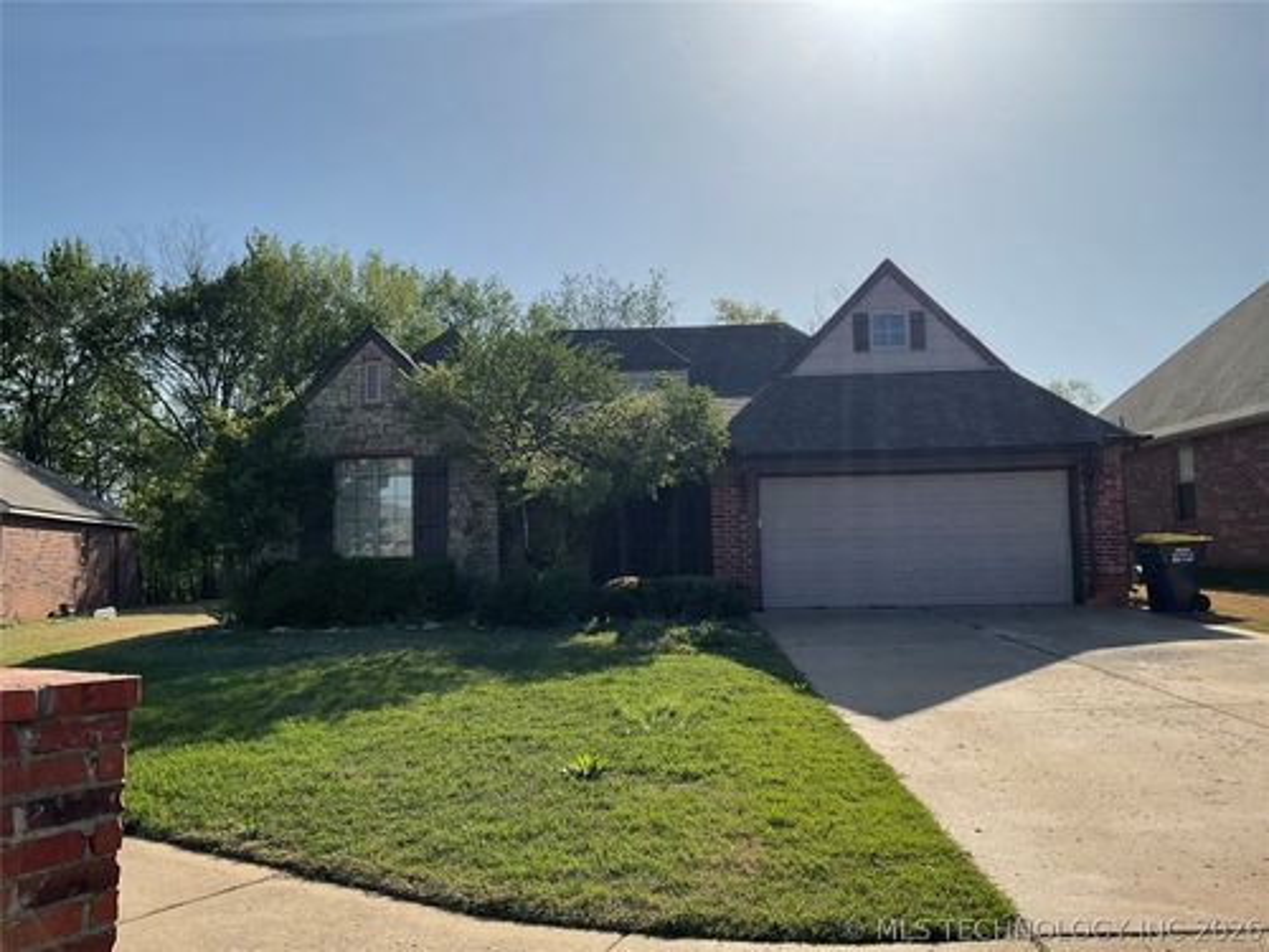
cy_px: 476
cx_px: 634
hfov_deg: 61.7
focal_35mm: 29
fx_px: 1063
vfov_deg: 48.2
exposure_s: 1/4065
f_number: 1.8
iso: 20
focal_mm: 3
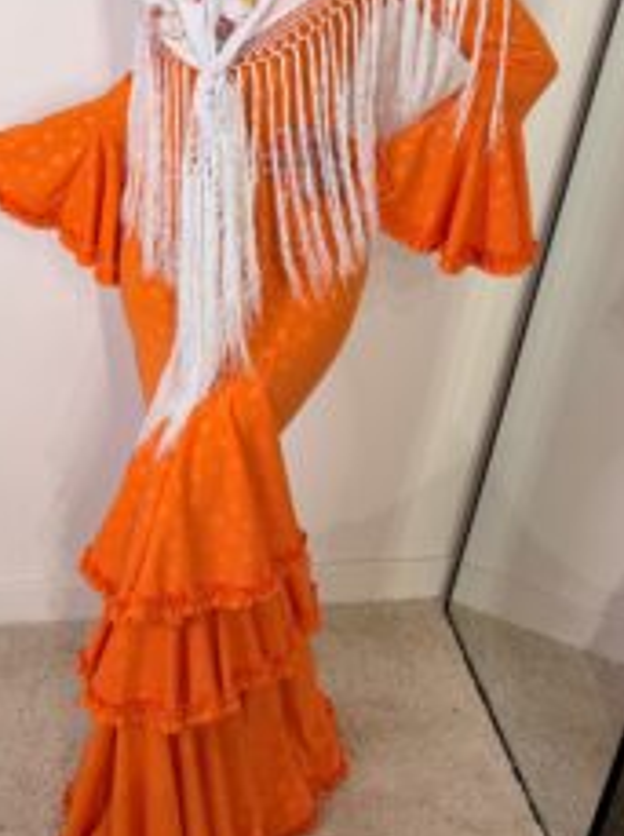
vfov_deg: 43.5
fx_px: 1012
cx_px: 241
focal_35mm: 42
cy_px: 212
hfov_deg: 34.1
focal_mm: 6.76
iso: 64
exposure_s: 1/100
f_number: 1.78
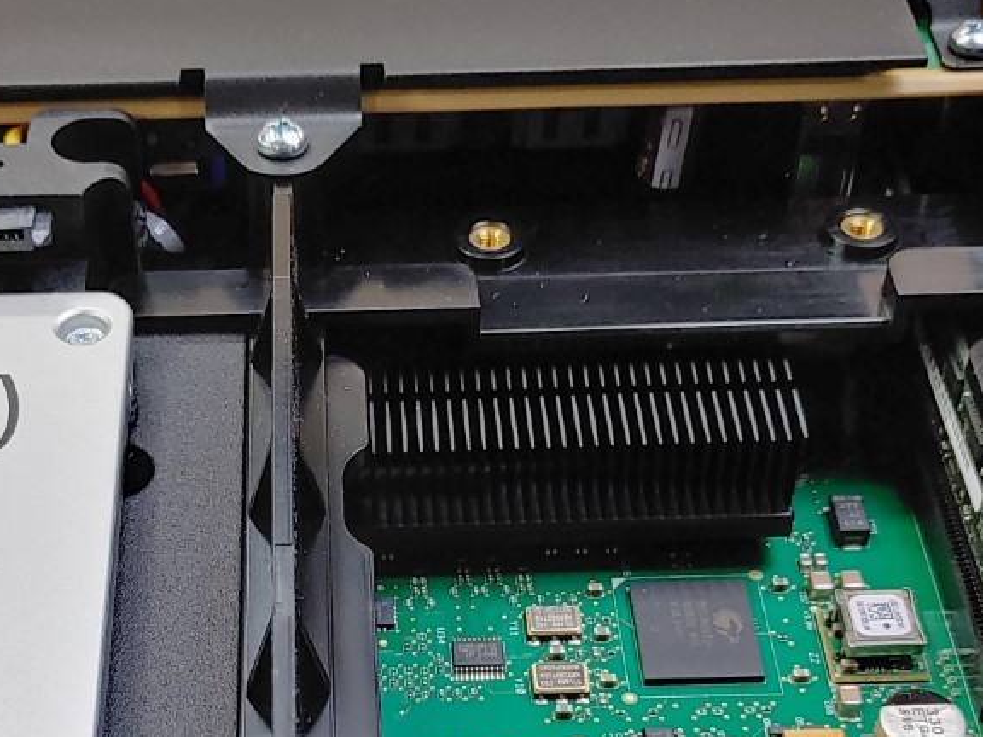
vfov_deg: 22.1
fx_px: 1846
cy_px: 664
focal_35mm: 65
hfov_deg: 29.5
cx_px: 304
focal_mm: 4.36
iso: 50
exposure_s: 1/146
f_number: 1.8
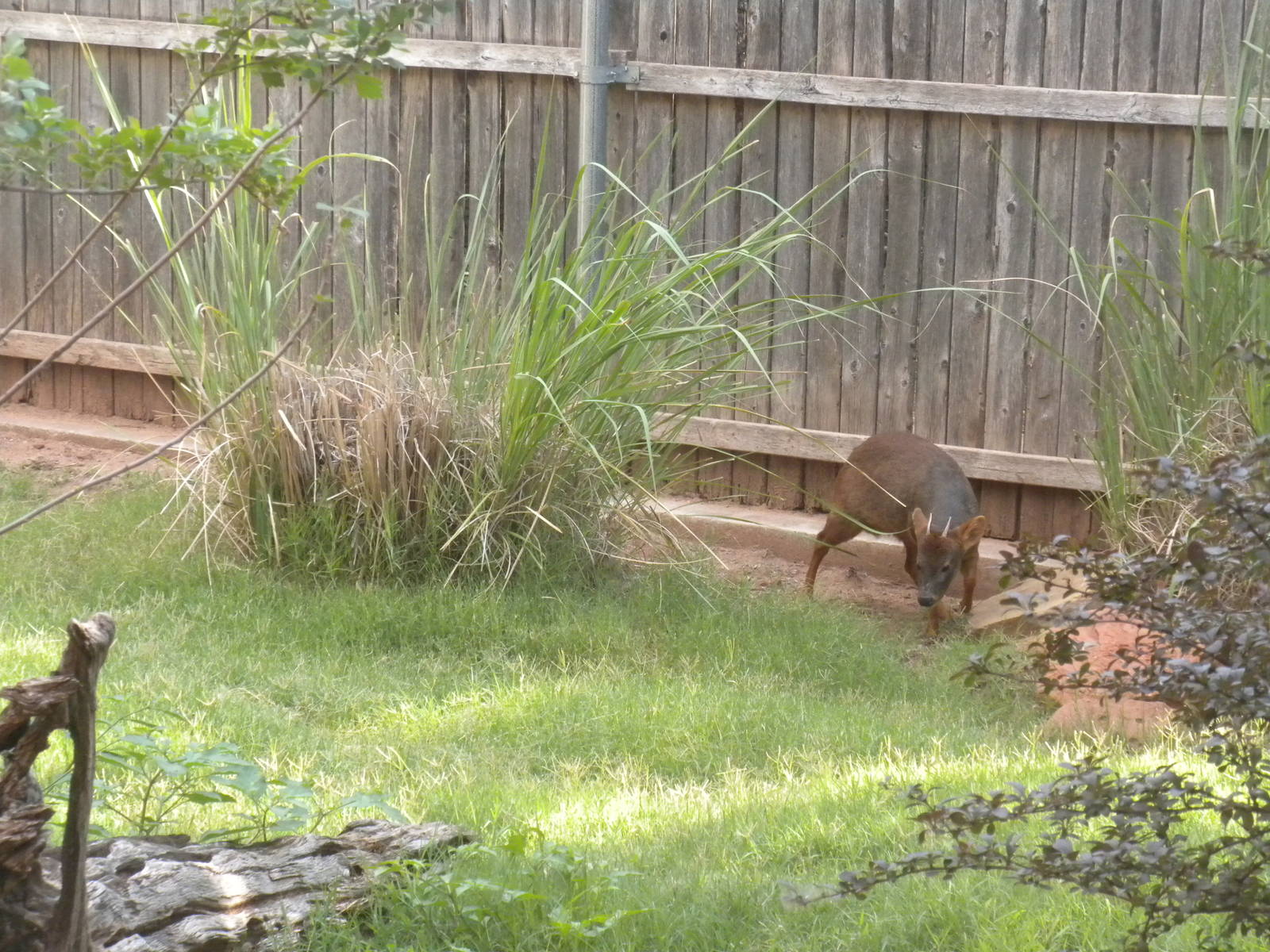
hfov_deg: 16.6
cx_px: 635
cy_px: 476
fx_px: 4366
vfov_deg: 12.5
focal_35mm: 119
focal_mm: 21
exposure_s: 1/310
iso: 400
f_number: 5.1
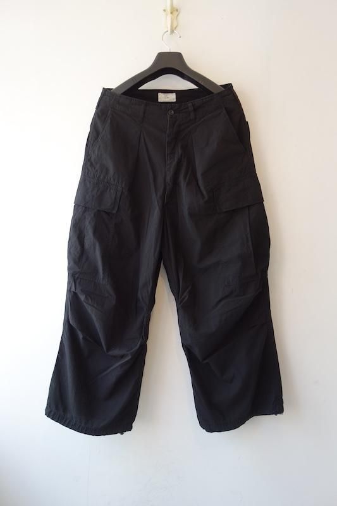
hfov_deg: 46.4
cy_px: 253
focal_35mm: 28
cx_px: 168
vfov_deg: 65.5
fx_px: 393
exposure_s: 1/60
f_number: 2.2
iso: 125
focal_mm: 10.4
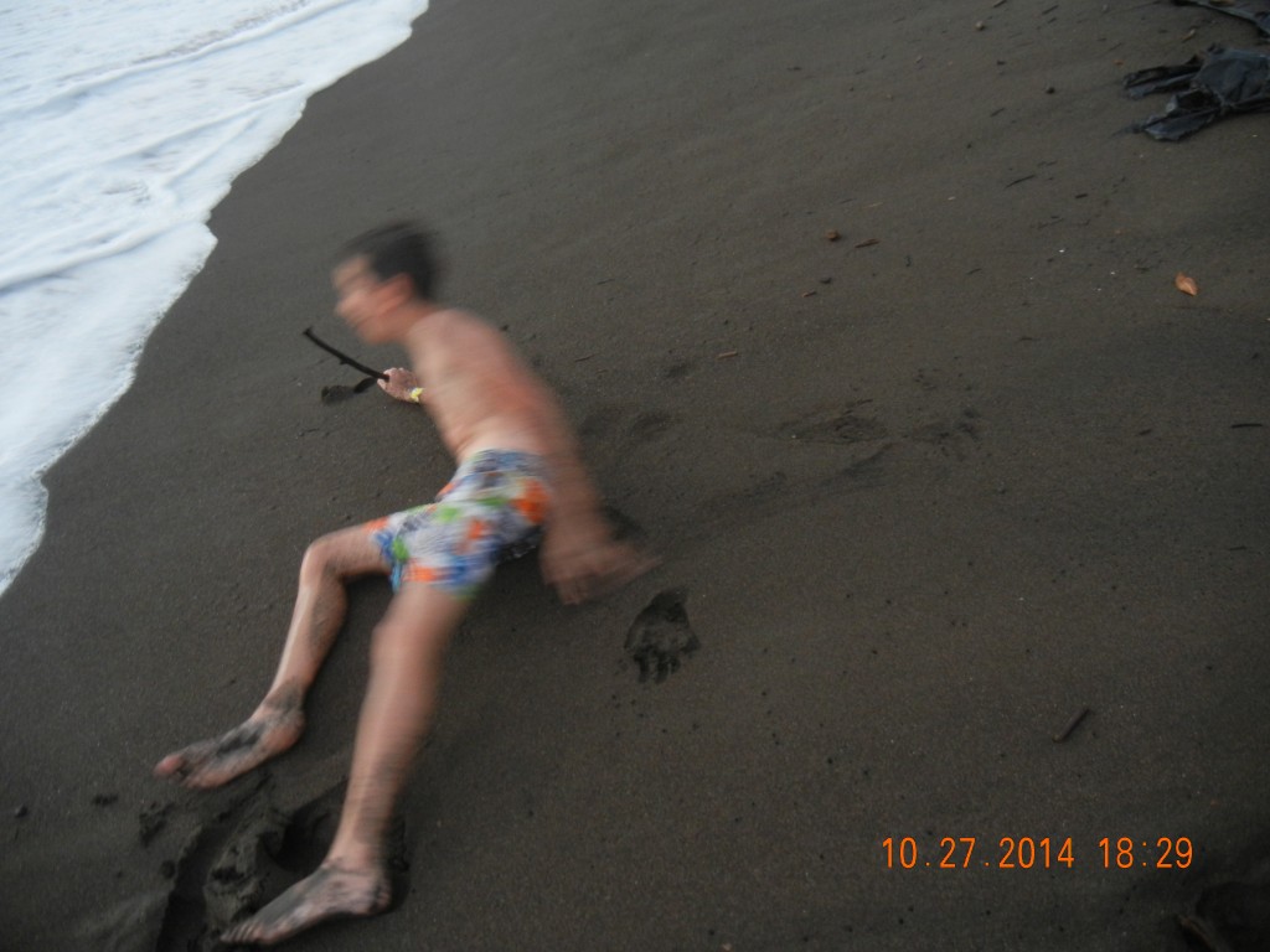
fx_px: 1101
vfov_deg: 46.8
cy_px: 476
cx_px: 635
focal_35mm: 30
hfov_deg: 60.0
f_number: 3.5
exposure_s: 1/7.7
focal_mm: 5.4
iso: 400
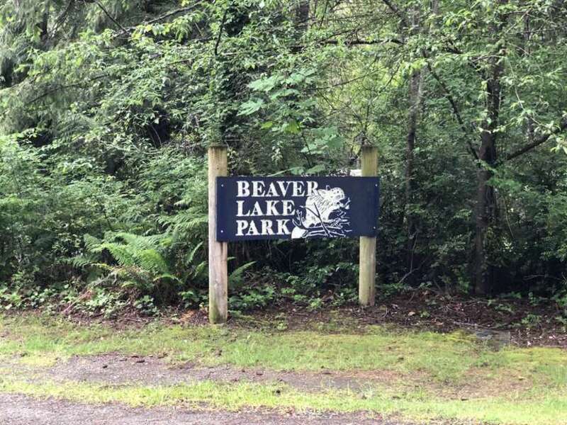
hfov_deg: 36.8
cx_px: 284
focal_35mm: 52
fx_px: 852
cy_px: 212
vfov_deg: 28.0
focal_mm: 6
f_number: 2.4
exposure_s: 1/40
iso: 100
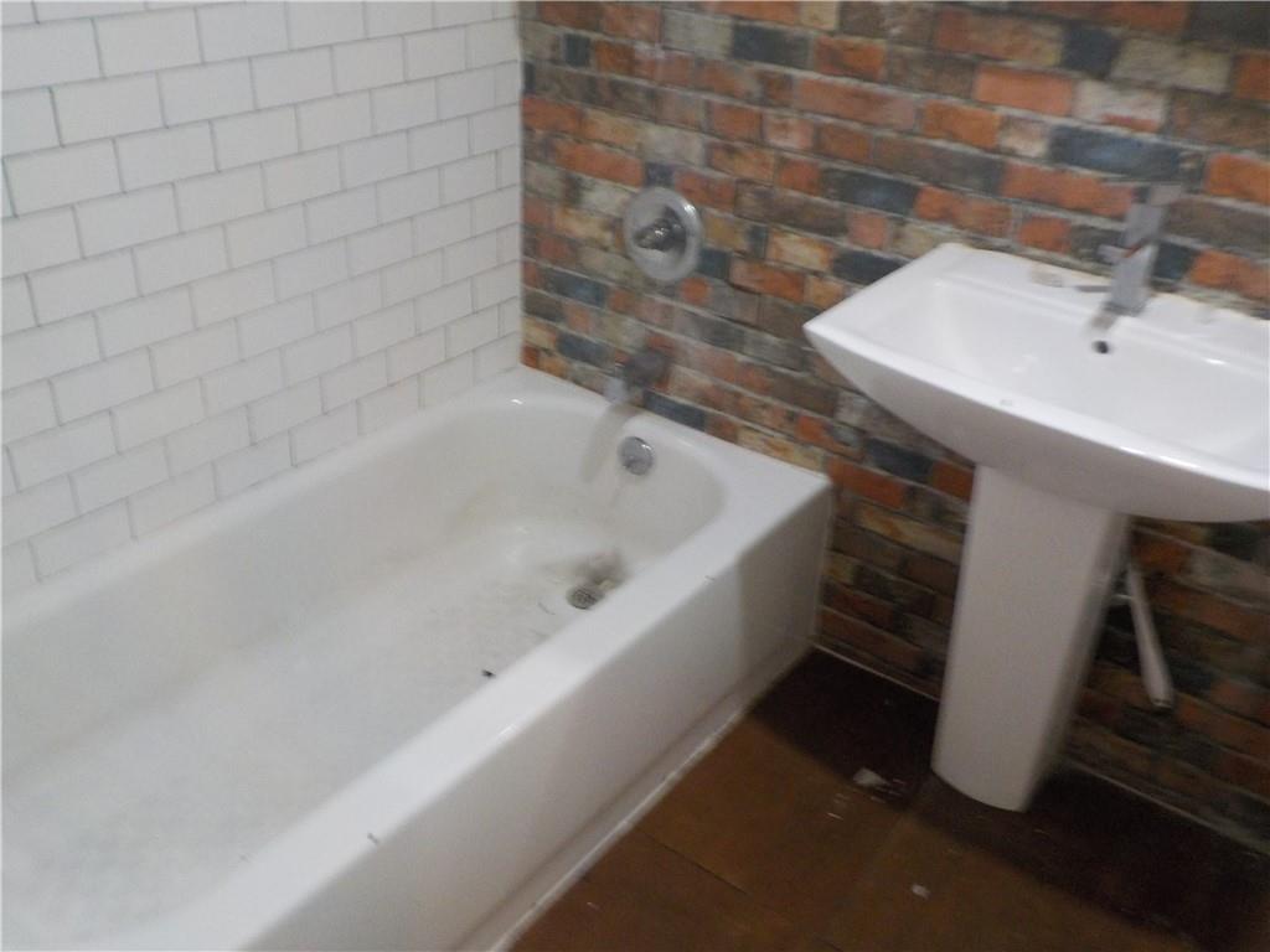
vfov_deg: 46.8
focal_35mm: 30
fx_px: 1101
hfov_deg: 60.0
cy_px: 476
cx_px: 635
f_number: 3.3
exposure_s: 1/20
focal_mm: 4.1
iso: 400
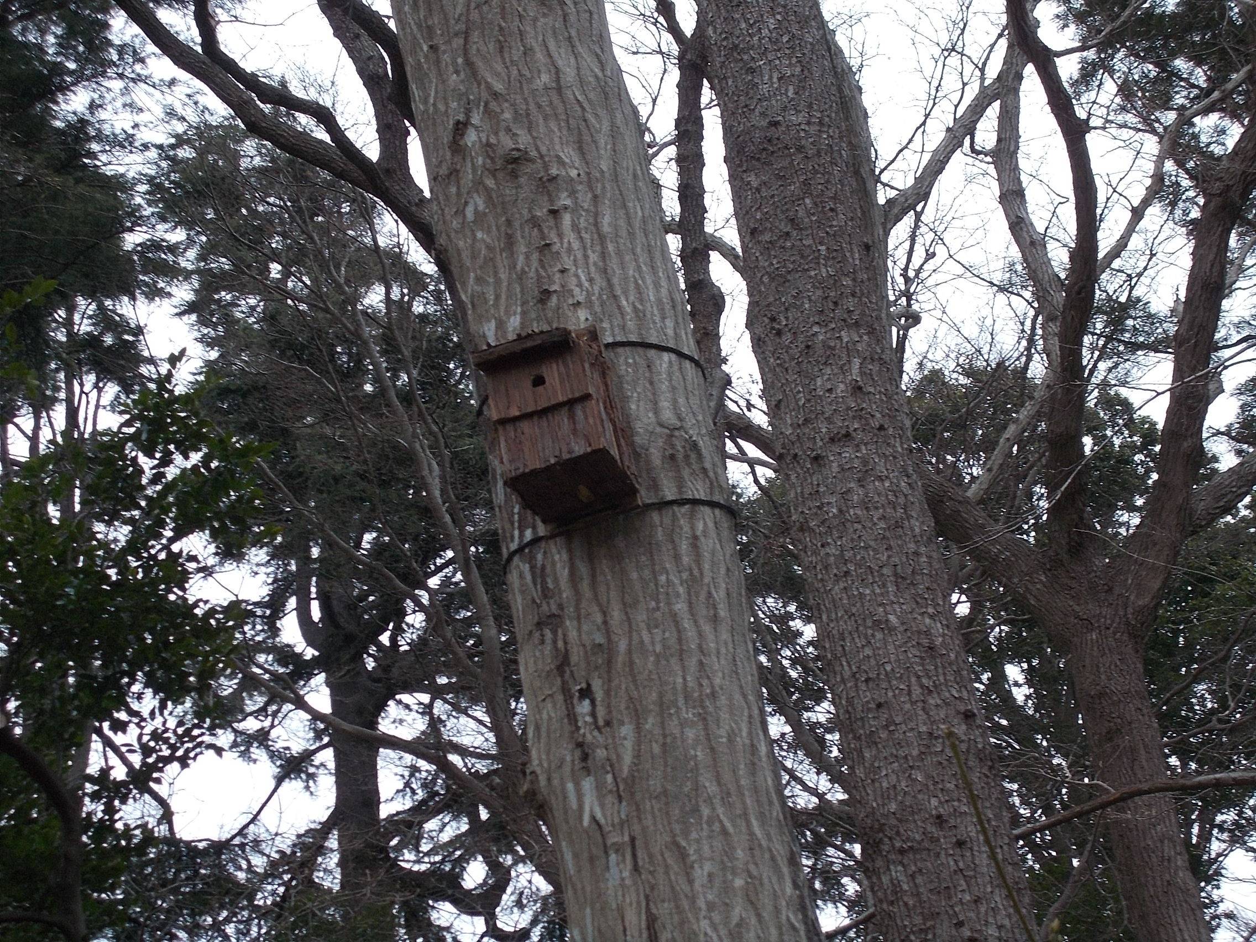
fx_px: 3120
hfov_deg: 22.8
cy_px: 471
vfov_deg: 17.2
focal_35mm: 86
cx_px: 628
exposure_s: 1/60
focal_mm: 15.4
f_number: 6.3
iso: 125
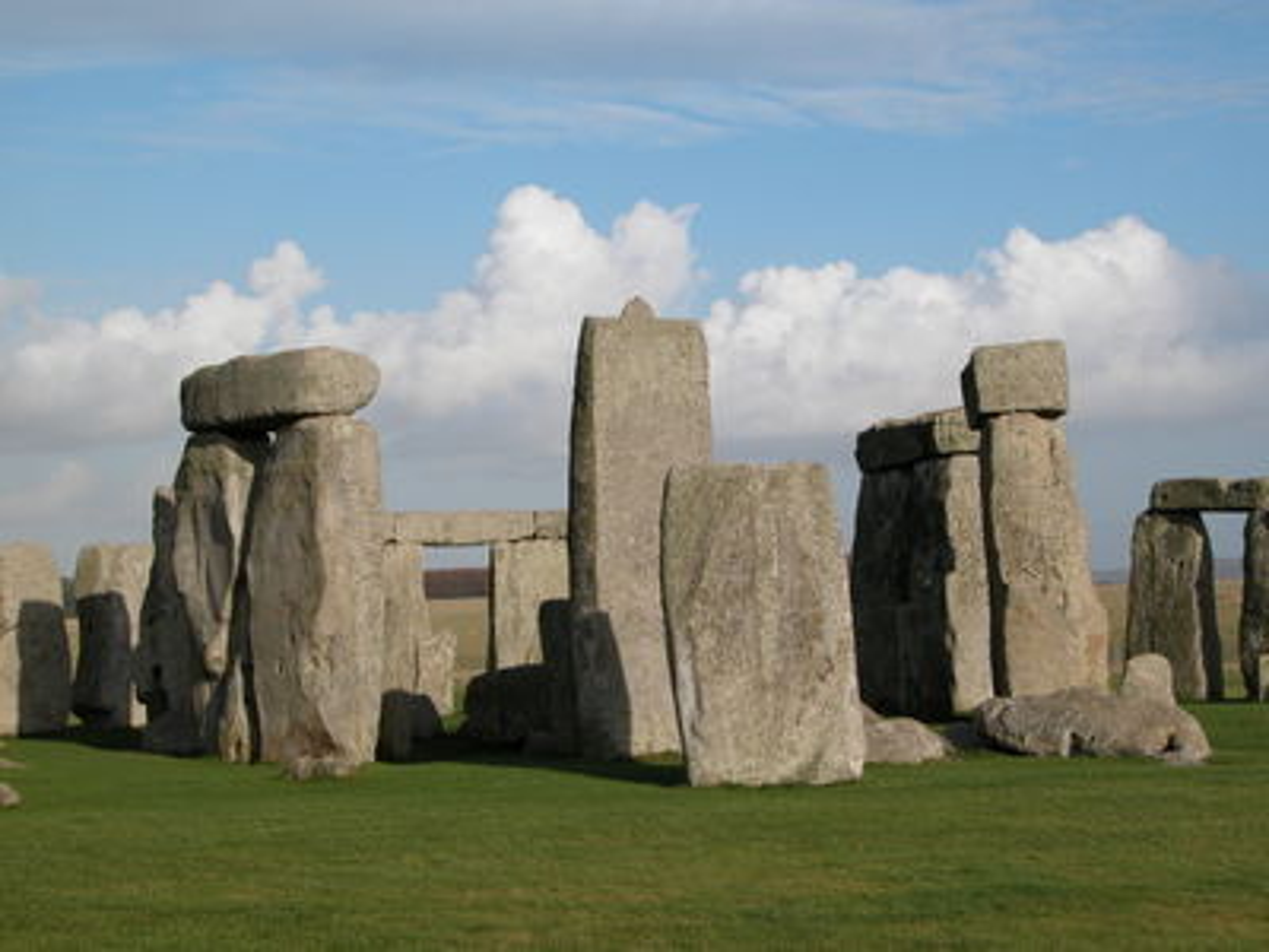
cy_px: 476
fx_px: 2676
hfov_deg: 26.7
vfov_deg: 20.2
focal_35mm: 73
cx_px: 634
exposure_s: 1/413
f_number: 6.7
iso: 100
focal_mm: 18.8
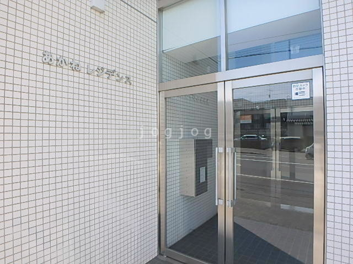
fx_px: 214
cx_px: 176
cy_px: 132
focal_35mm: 21
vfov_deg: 63.4
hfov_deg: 79.0
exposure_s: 1/500
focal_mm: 3.7
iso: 125
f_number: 3.5
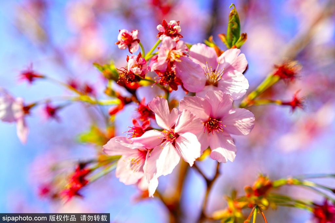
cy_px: 112
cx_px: 168
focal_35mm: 40
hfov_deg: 48.5
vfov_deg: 33.4
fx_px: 372
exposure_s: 1/1600
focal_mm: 40
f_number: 2
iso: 100
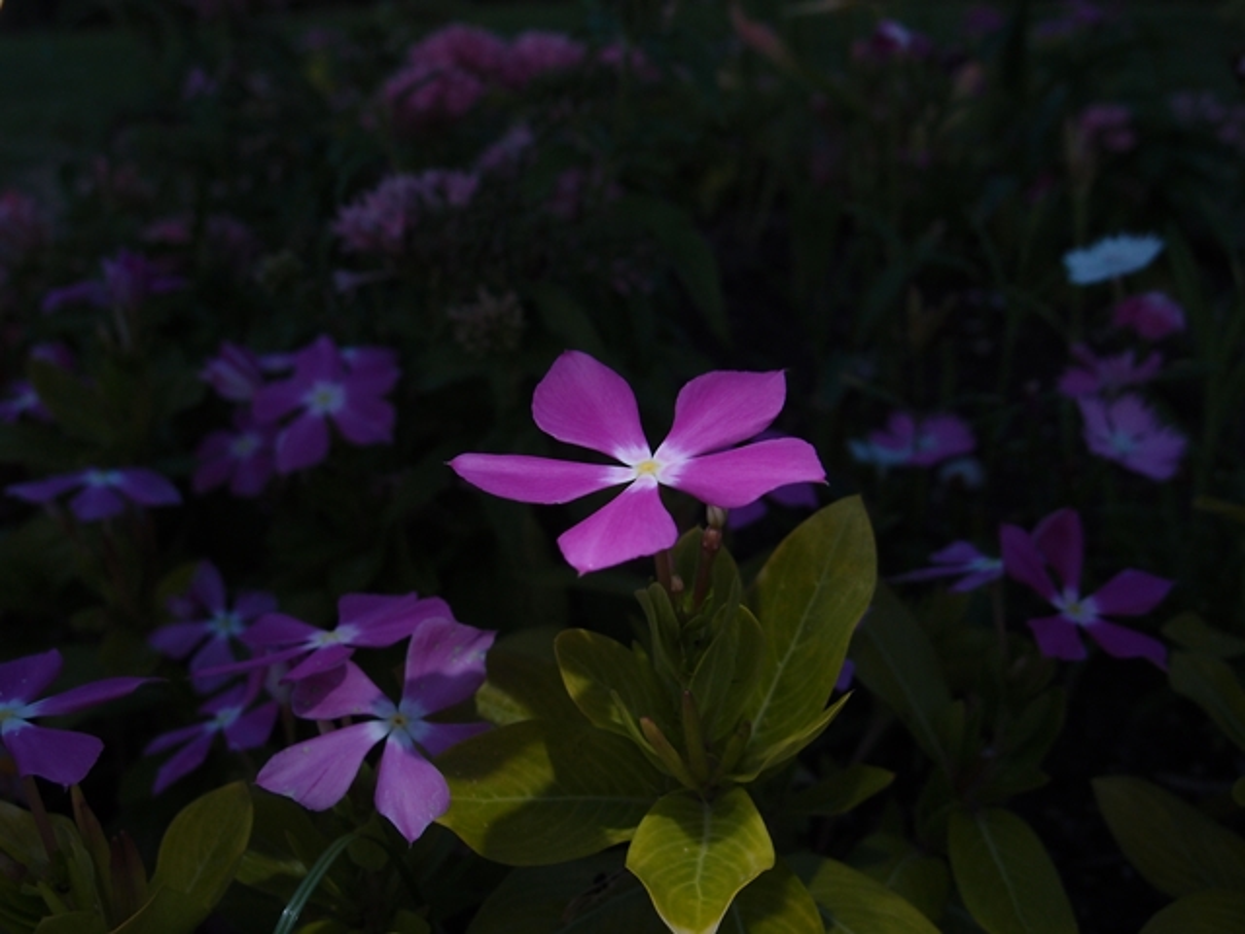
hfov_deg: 63.4
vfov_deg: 49.7
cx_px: 622
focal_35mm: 28
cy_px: 467
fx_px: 1007
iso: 100
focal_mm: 6
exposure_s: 1/60
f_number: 2.5
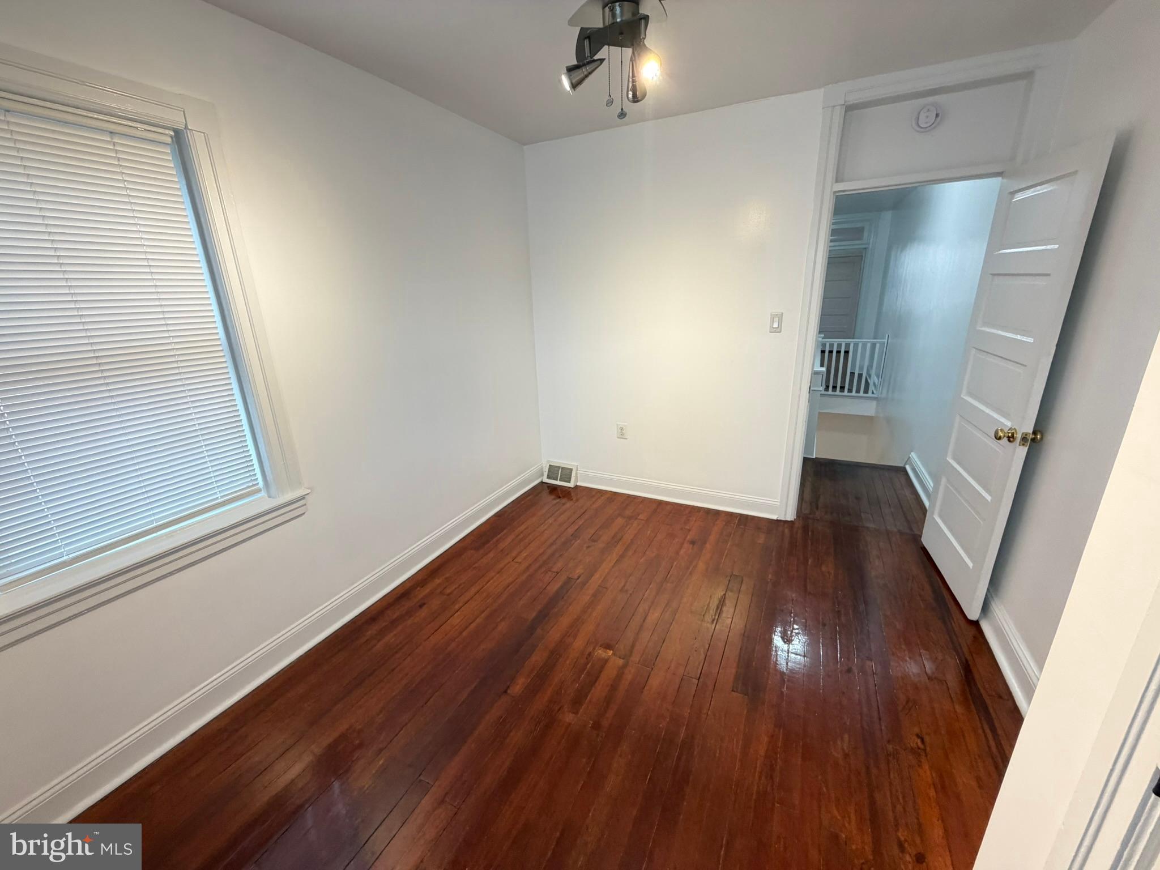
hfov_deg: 102.1
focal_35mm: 14
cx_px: 580
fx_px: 469
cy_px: 435
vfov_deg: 85.7
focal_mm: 2.22
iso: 250
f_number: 2.2
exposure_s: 1/60
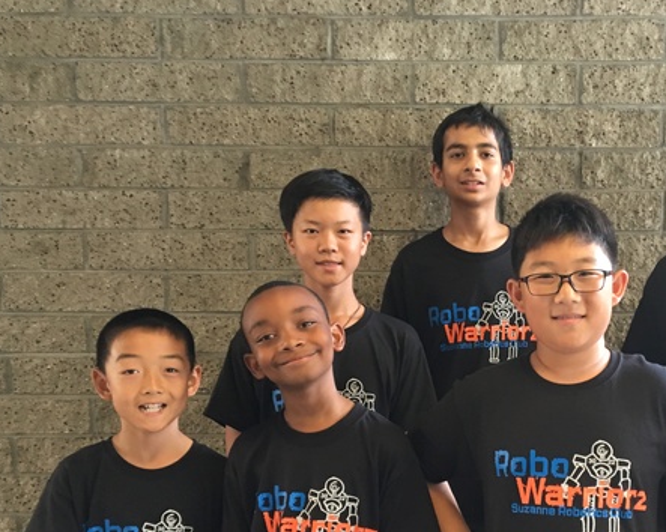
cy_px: 385
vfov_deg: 32.2
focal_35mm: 46
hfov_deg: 39.3
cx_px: 499
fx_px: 906
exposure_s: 1/30
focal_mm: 4.15
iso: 125
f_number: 2.2
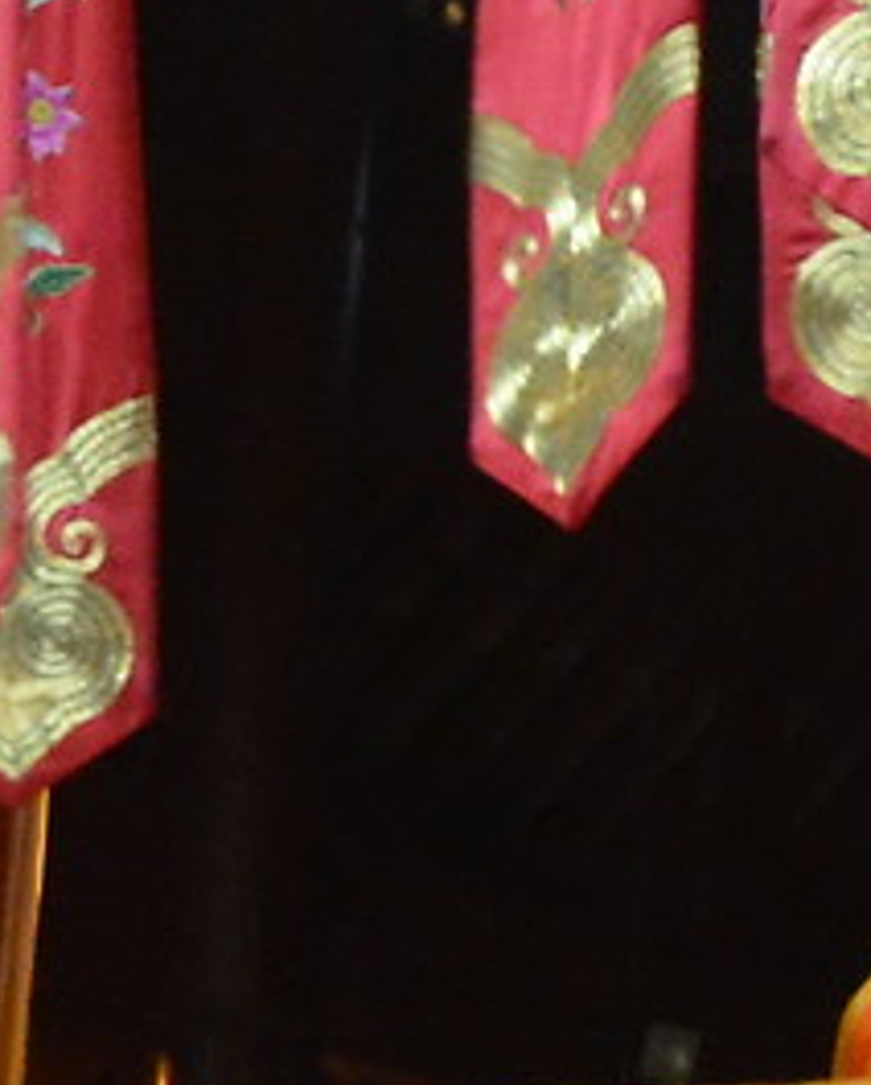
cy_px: 1769
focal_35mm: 255
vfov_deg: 7.4
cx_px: 3583
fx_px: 8198
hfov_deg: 5.3
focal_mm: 20
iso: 1800
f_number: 3.5
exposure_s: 1/30
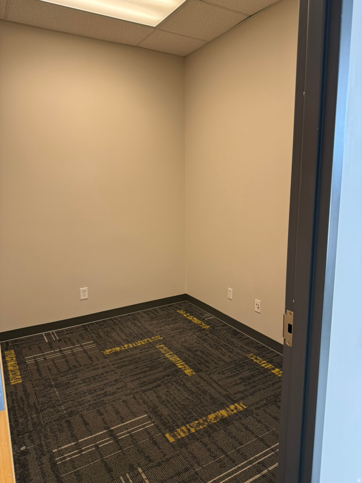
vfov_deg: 71.6
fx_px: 335
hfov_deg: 56.8
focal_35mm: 24
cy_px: 242
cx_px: 181
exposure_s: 1/60
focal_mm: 6.76
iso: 100
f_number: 1.78
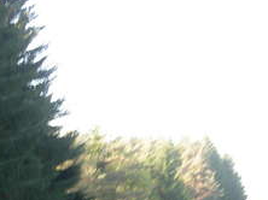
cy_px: 247
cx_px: 217
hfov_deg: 8.2
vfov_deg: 6.1
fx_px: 1864
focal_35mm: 241
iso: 79
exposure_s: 1/33.9
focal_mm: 14.7
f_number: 3.8
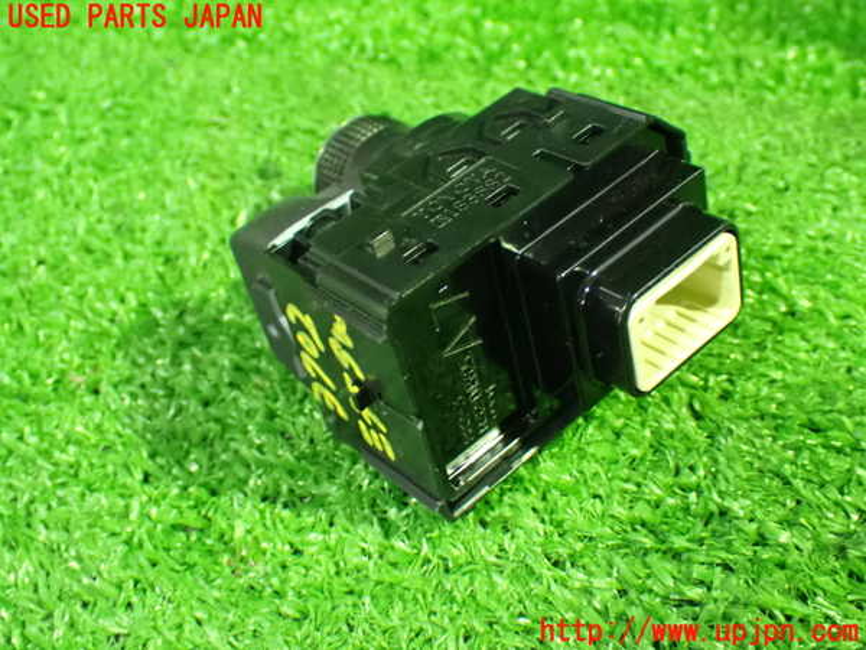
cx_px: 433
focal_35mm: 47
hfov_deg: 40.4
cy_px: 325
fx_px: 1176
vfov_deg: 30.9
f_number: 3.1
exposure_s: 1/25
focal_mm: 8.4
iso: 1600
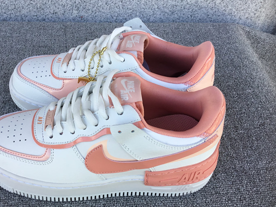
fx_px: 327
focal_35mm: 41
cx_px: 109
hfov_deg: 45.5
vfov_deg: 35.0
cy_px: 125
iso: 25
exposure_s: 1/205
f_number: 2.4
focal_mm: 3.3
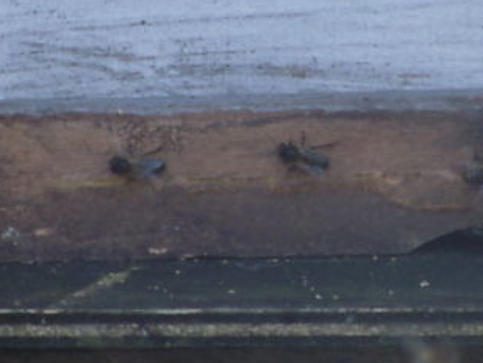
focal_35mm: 561
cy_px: 111
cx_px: 456
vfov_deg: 2.7
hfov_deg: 3.5
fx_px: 7831
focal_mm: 39.2
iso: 100
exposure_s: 1/90
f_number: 5.5
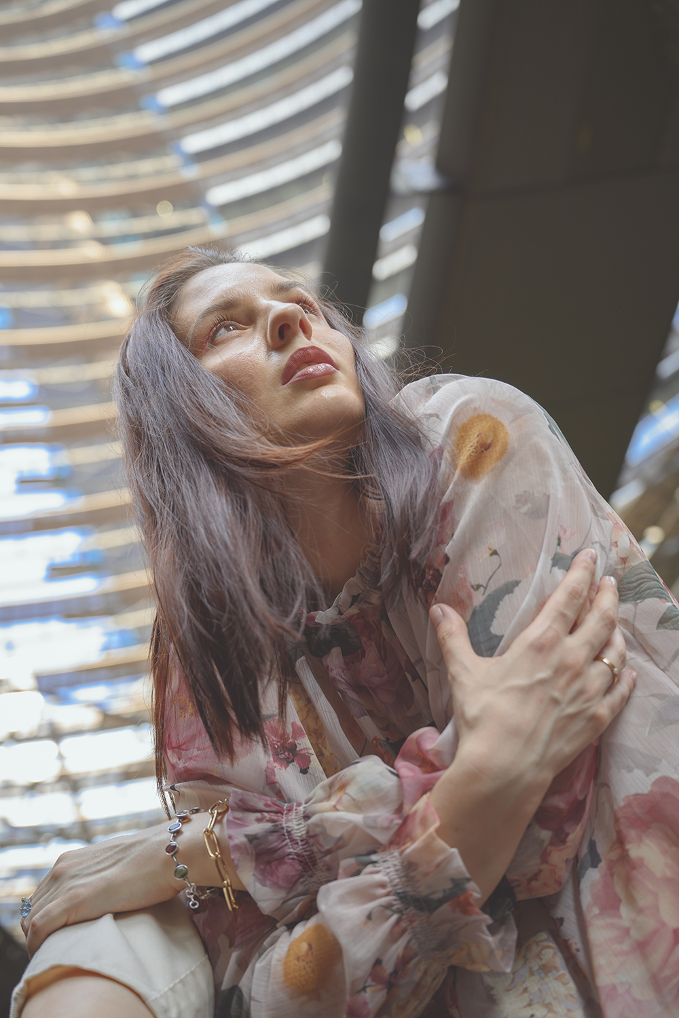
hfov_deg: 27.5
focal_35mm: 49
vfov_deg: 40.3
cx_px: 340
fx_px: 1386
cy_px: 509
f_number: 4
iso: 125
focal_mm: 49
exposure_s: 1/80
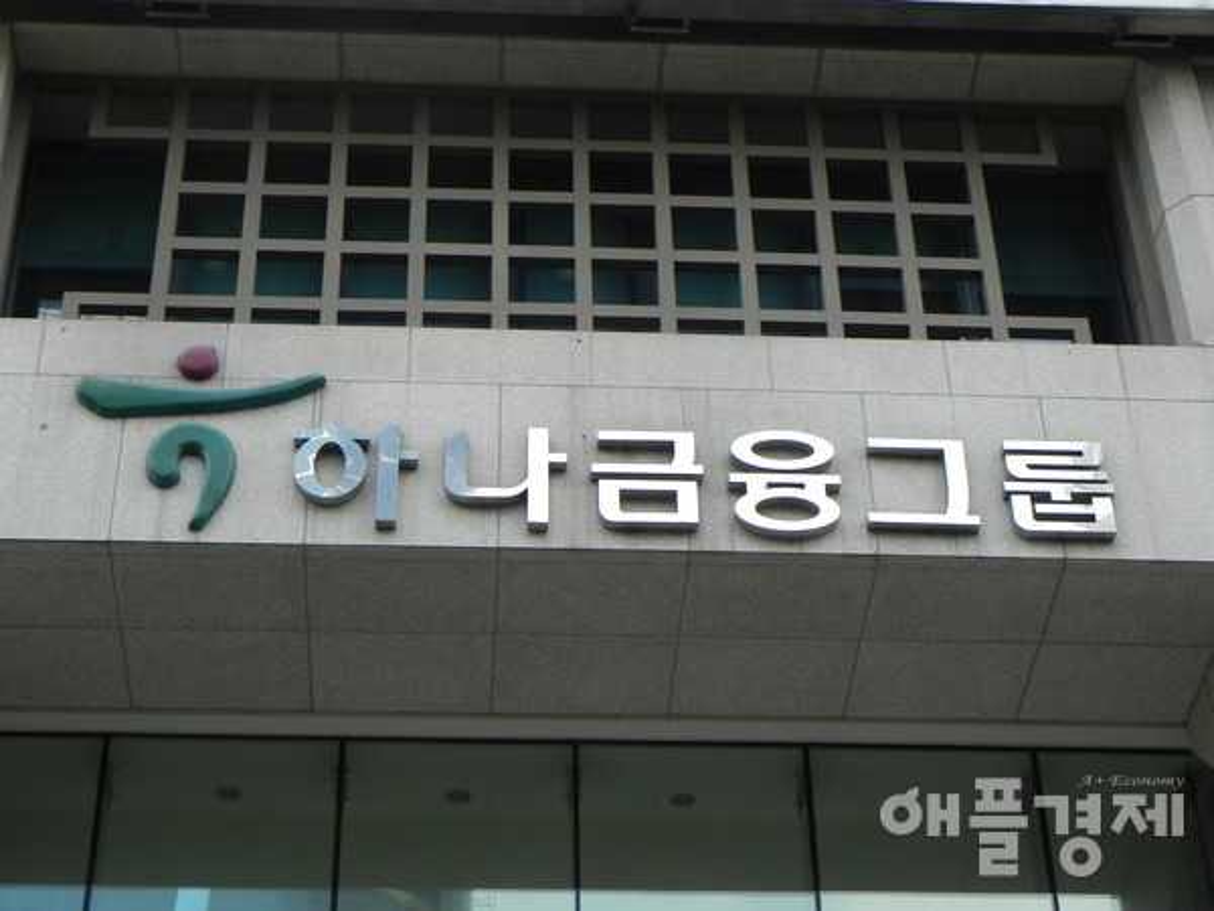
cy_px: 456
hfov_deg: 26.0
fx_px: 2630
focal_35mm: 75
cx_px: 607
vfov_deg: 19.6
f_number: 5
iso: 160
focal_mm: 13.4
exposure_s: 1/225
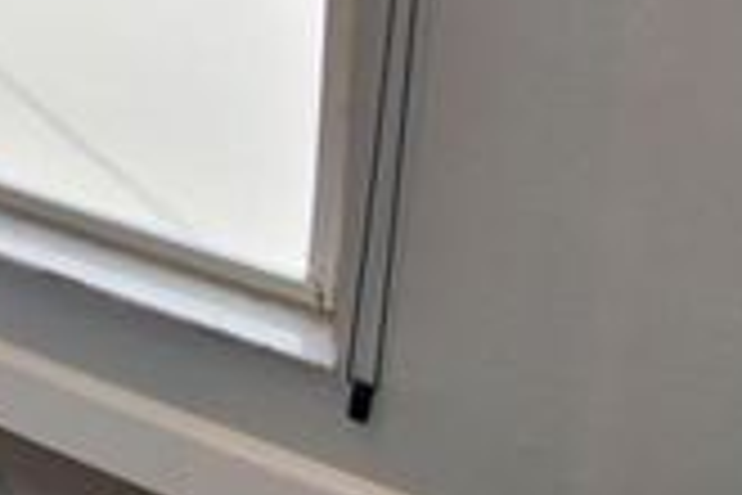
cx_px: -776
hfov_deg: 18.5
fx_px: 1319
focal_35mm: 64
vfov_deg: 16.0
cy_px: -529
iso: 180
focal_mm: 10
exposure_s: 1/60
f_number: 4.5
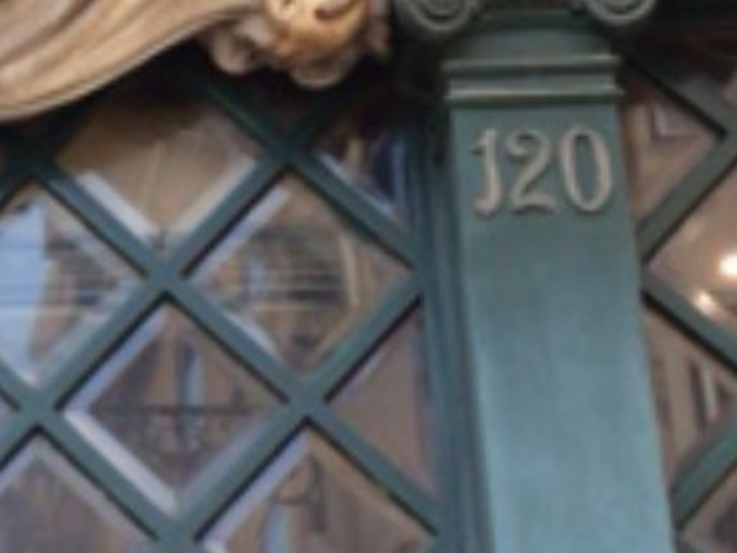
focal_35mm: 126
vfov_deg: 11.8
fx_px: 2683
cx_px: -91
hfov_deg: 15.2
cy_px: 275
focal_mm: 4.2
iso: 64
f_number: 2.2
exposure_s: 1/100
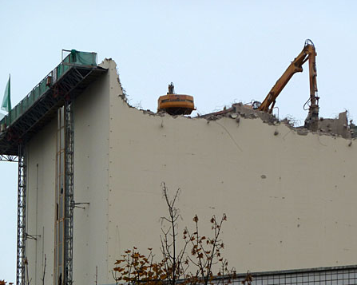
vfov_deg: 5.2
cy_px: 172
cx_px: 176
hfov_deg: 6.6
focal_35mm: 295
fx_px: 3115
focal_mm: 37
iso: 80
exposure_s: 1/80
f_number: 4.6
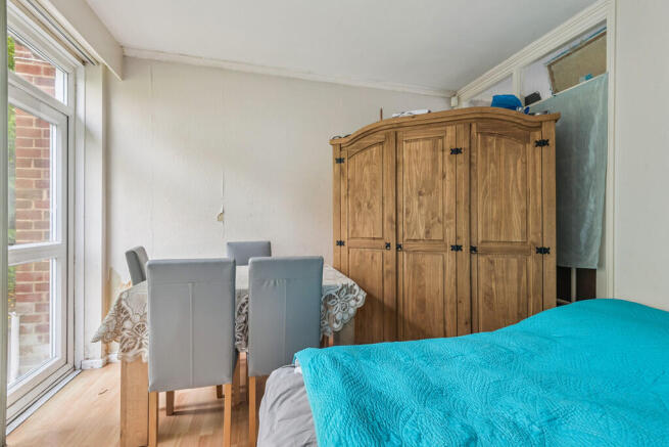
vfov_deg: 73.8
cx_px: 334
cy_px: 224
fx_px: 297
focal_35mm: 16
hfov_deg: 96.7
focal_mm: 16
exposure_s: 1/8
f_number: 9
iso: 400
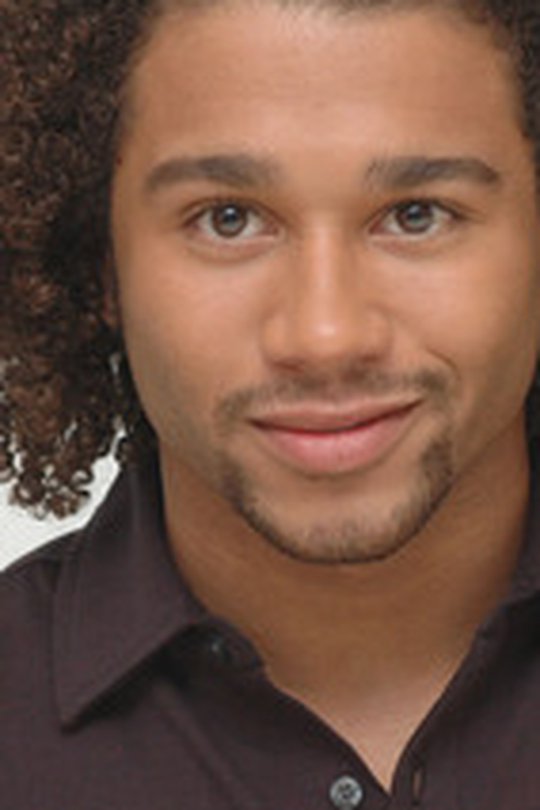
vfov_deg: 6.5
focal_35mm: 315
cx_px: 262
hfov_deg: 4.4
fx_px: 7087
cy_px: 472
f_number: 8
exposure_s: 1/400
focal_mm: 112
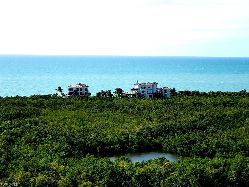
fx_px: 374
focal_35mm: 52
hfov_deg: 36.8
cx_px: 124
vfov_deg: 28.0
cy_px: 94
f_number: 2.4
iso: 50
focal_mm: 6
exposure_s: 1/382
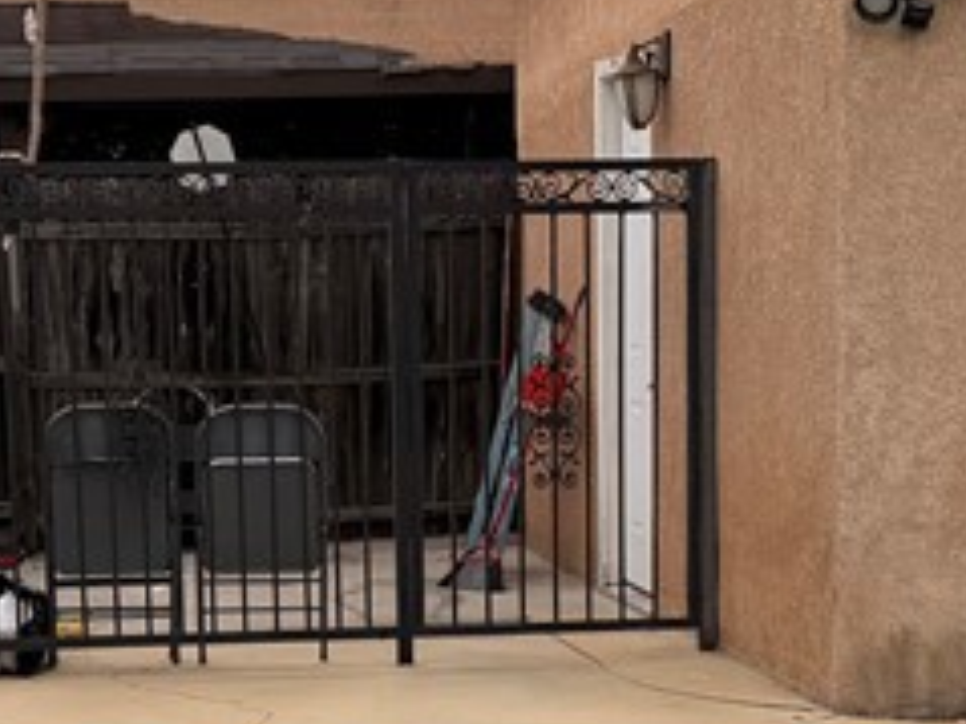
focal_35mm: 103
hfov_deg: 19.1
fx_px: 2873
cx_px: 469
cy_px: 777
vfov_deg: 14.1
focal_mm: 6.76
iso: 80
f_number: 1.78
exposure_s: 1/1855
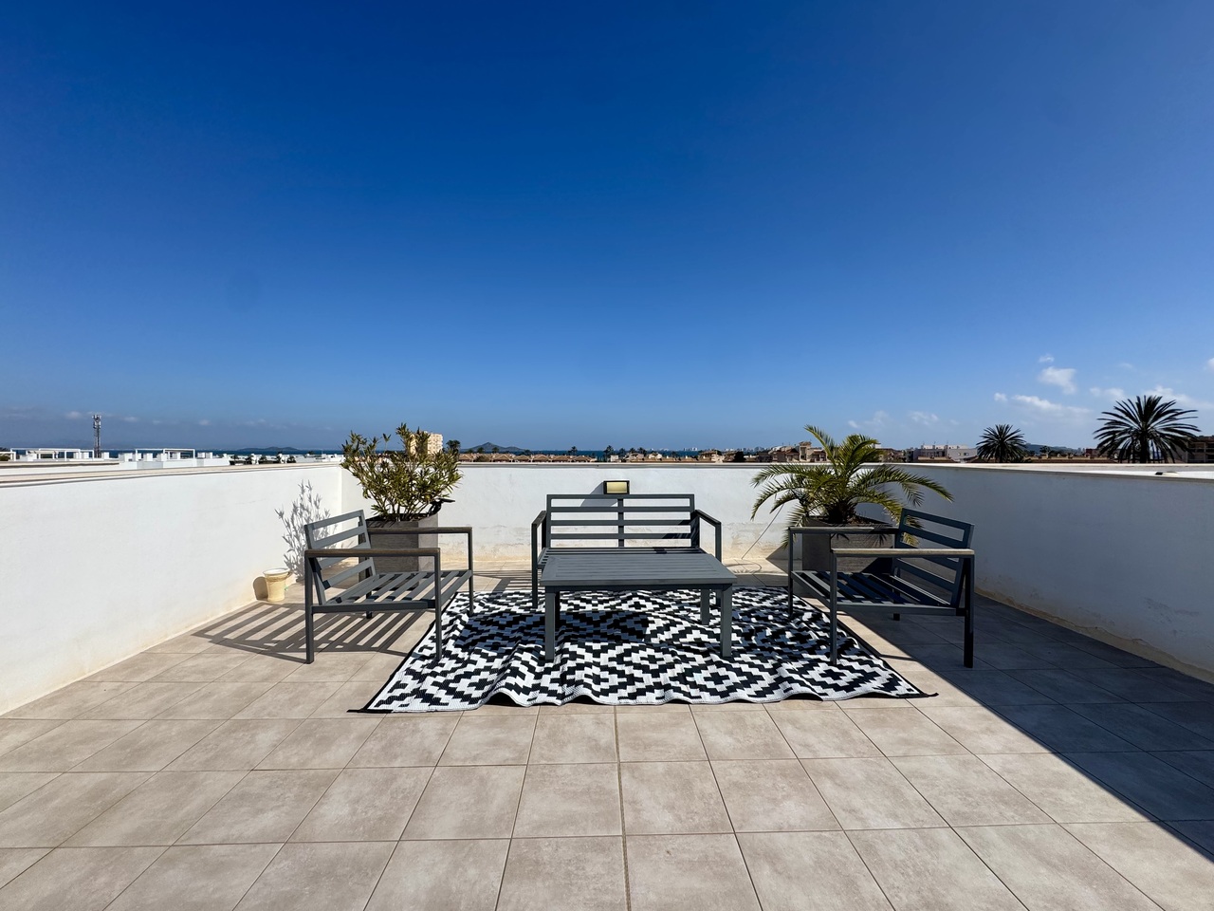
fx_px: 491
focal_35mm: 14
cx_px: 607
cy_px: 456
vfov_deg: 85.7
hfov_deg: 102.1
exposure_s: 1/3906
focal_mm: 2.22
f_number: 2.2
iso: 50
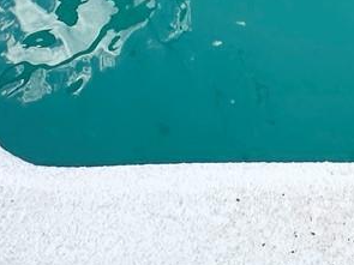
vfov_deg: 13.0
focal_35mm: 76
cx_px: 361
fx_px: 777
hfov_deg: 24.4
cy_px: -420
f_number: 2.2
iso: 40
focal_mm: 2.22
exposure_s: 1/433
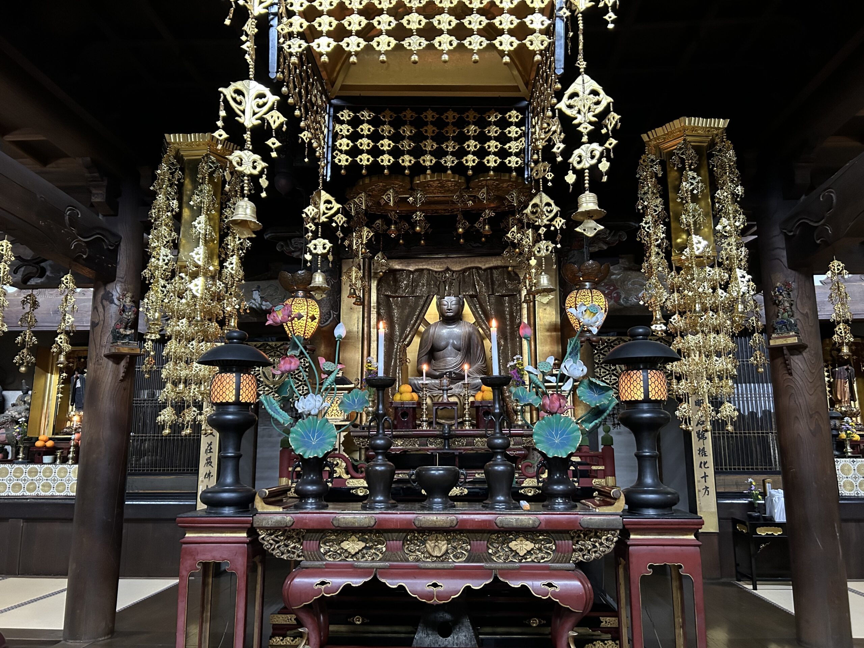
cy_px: 324
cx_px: 432
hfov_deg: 67.3
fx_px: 649
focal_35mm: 26
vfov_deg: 53.1
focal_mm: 5.7
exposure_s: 1/30
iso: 500
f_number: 1.5
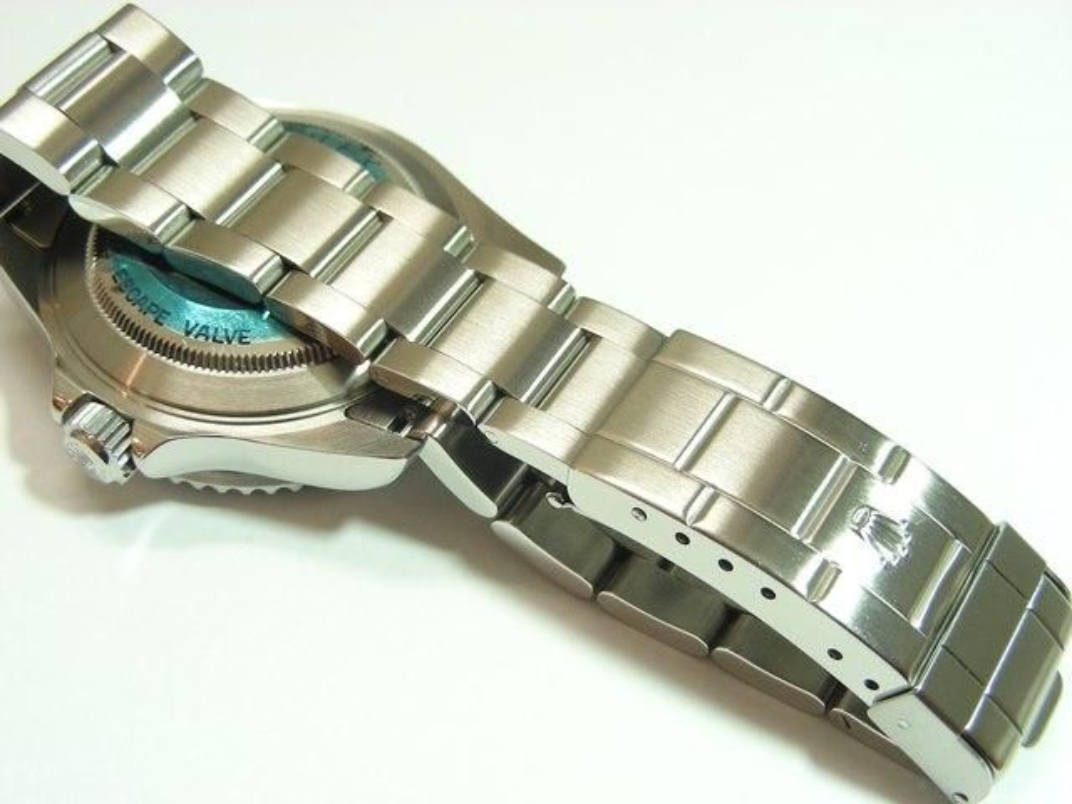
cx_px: 536
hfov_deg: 39.7
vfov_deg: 30.3
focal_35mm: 48
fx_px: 1486
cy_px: 402
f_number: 3.5
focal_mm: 8
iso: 159
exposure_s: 1/30
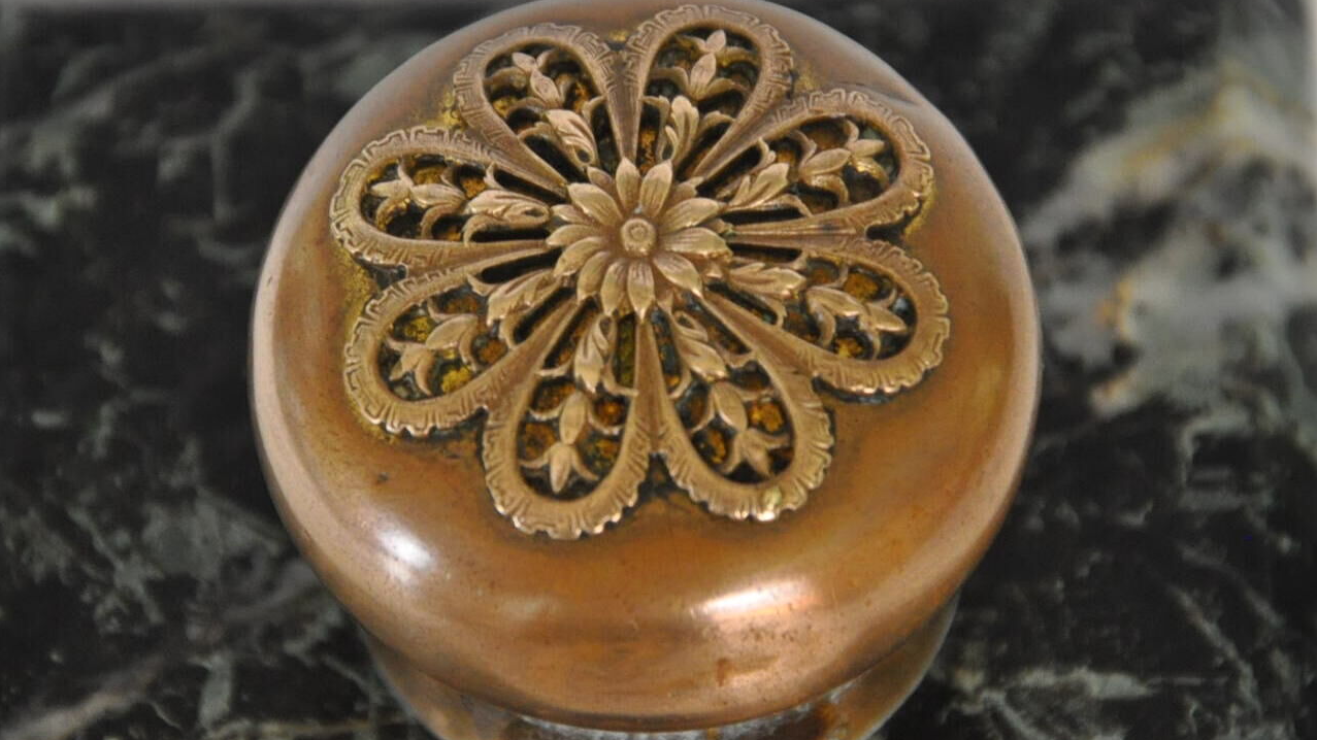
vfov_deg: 7.3
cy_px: 427
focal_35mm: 166
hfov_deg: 13.0
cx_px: 658
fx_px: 5780
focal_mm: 105
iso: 1600
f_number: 5.6
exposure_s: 1/50
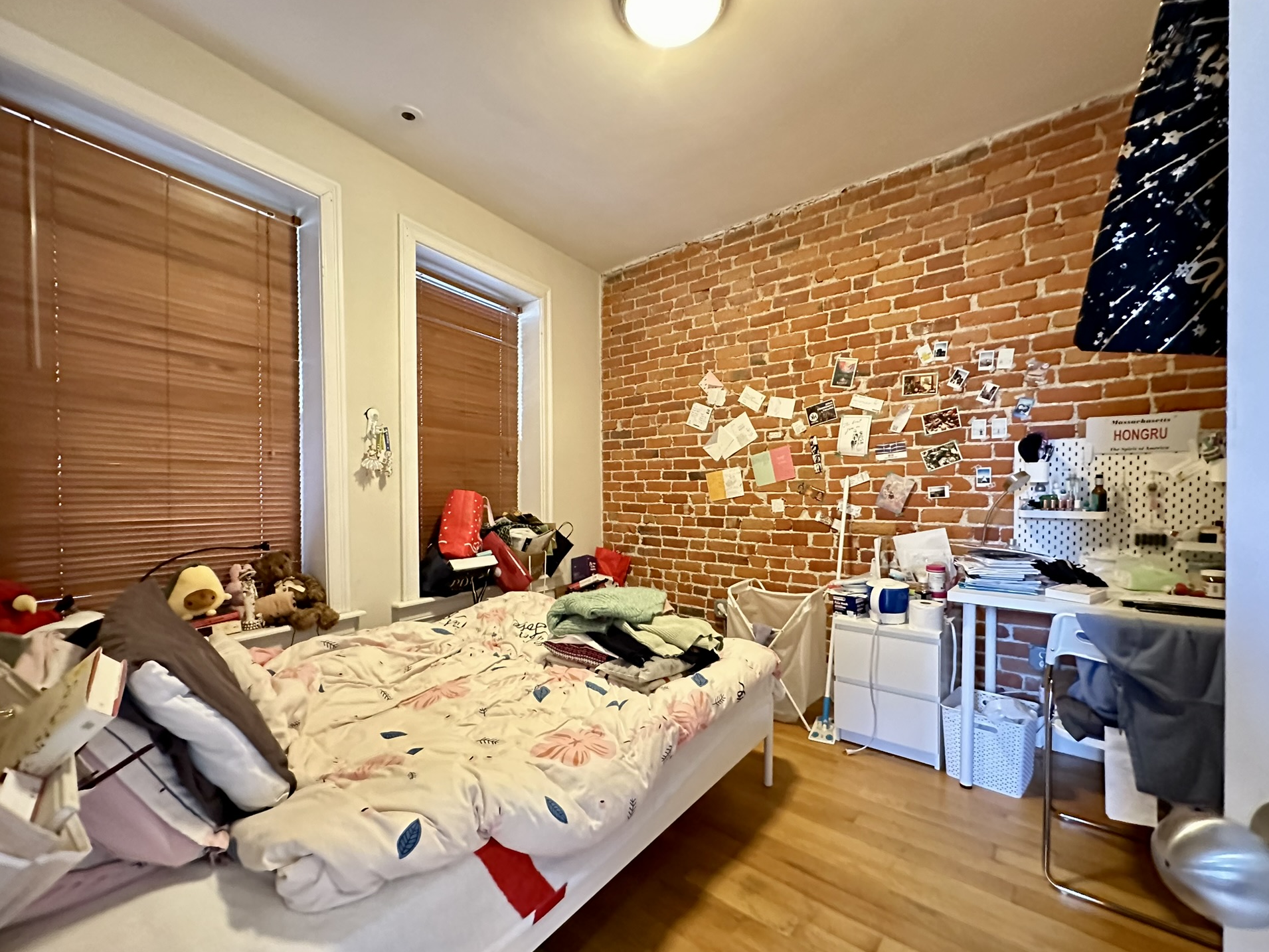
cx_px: 627
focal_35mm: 15
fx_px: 550
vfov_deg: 81.7
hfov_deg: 98.2
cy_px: 501
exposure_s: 1/40
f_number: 2.2
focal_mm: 2.22
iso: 1250
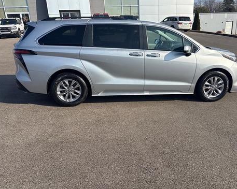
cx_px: 128
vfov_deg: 51.5
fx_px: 196
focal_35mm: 28
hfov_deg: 62.2
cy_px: 92
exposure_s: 1/4065
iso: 64
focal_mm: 5.96
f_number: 1.6
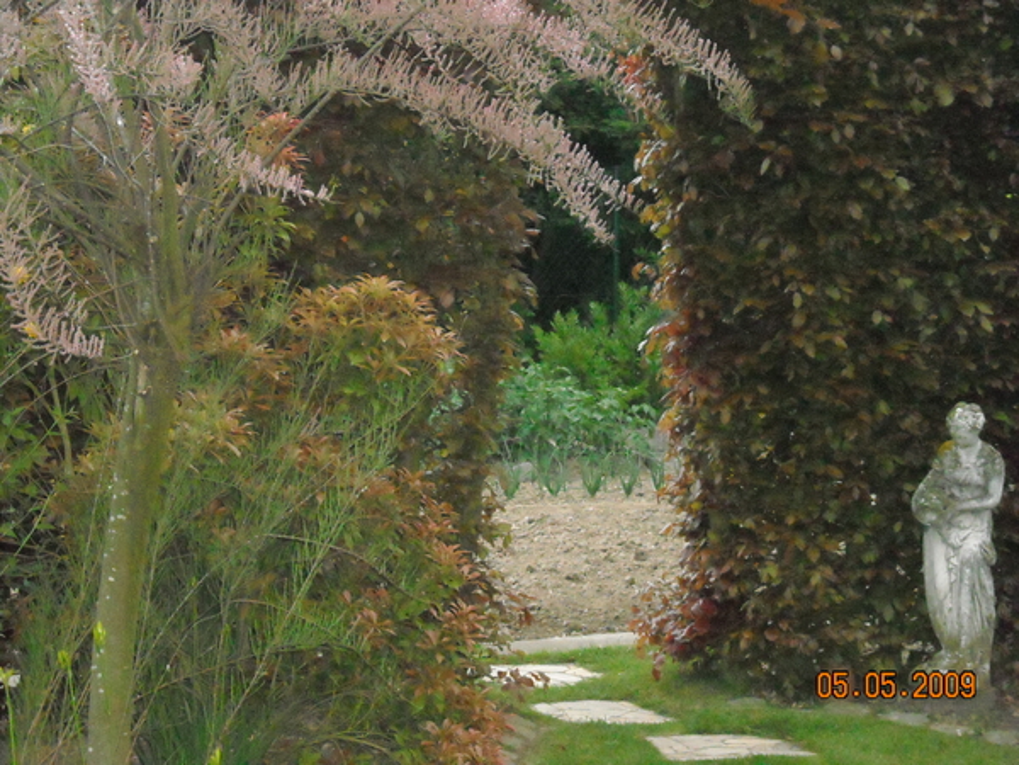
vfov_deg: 14.1
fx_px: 3091
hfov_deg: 18.7
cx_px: 510
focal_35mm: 105
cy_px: 382
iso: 1600
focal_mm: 17.1
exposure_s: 1/125
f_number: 4.7
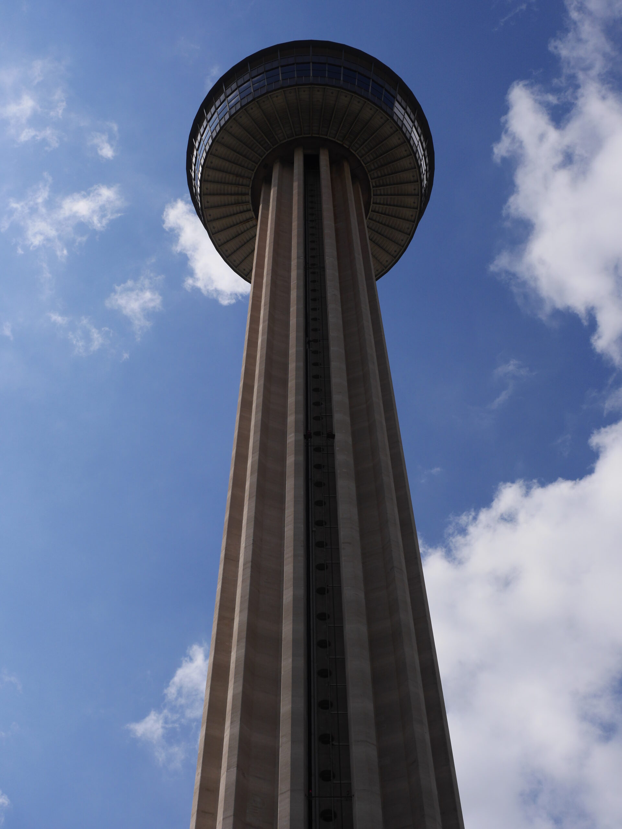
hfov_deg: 29.1
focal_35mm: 50
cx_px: 311
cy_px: 414
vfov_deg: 38.2
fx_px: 1198
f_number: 6.3
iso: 200
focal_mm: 25
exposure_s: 1/1600
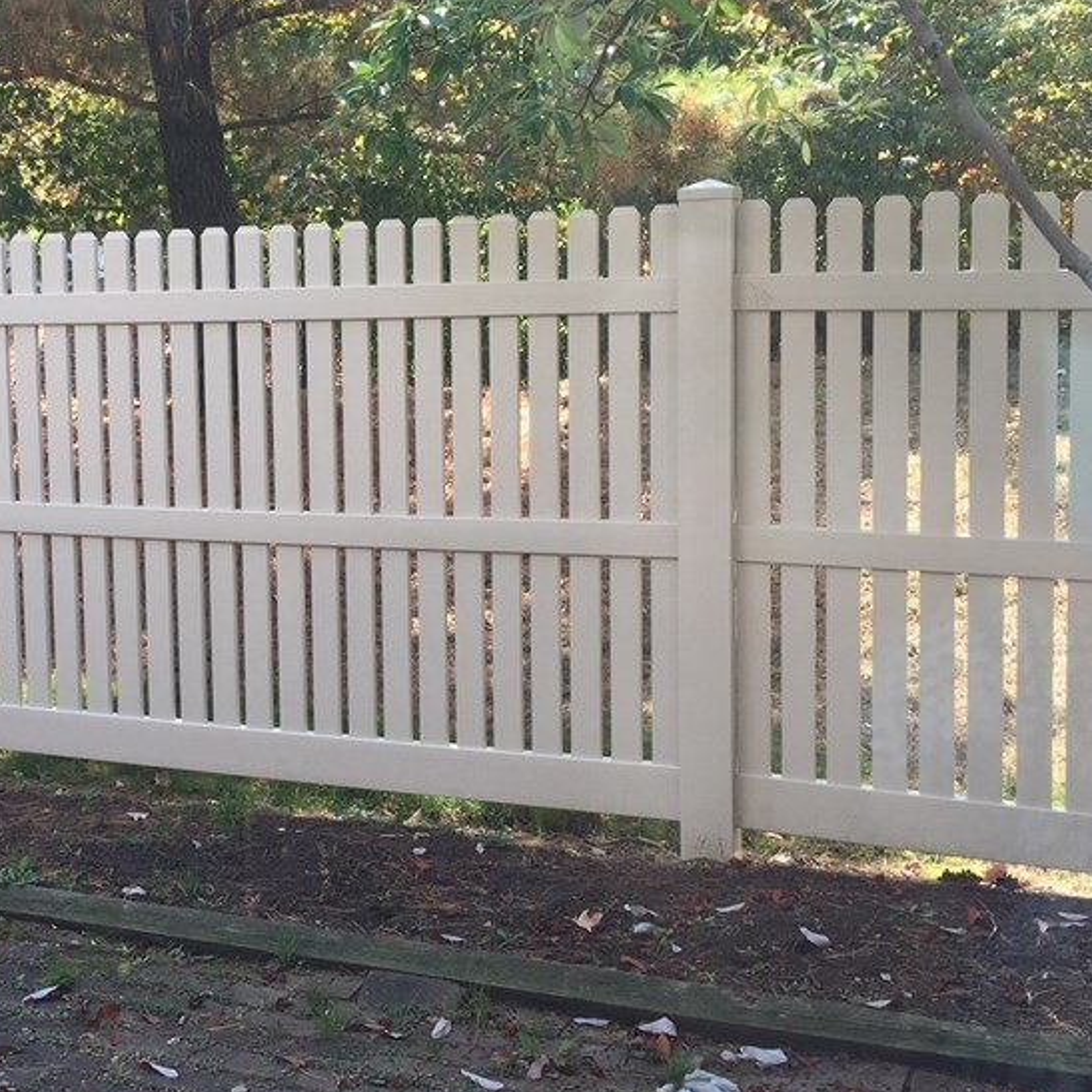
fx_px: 1713
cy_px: 443
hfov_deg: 34.2
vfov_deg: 35.2
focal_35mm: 48
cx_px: 202
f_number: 2.2
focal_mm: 4.15
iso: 32
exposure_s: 1/156
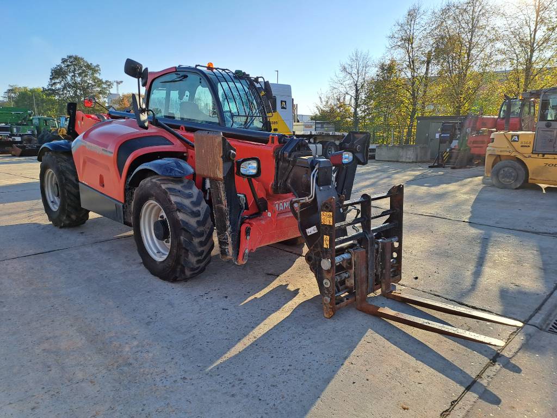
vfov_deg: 54.9
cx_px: 278
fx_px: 402
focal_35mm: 25
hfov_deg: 69.4
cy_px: 209
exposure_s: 1/671
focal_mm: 4.65
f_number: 1.8
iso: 32
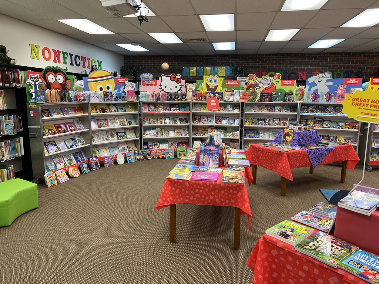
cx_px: 190
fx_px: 285
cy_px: 142
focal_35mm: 26
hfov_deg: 67.3
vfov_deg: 53.1
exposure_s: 1/60
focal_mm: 5.7
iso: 64
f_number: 1.5
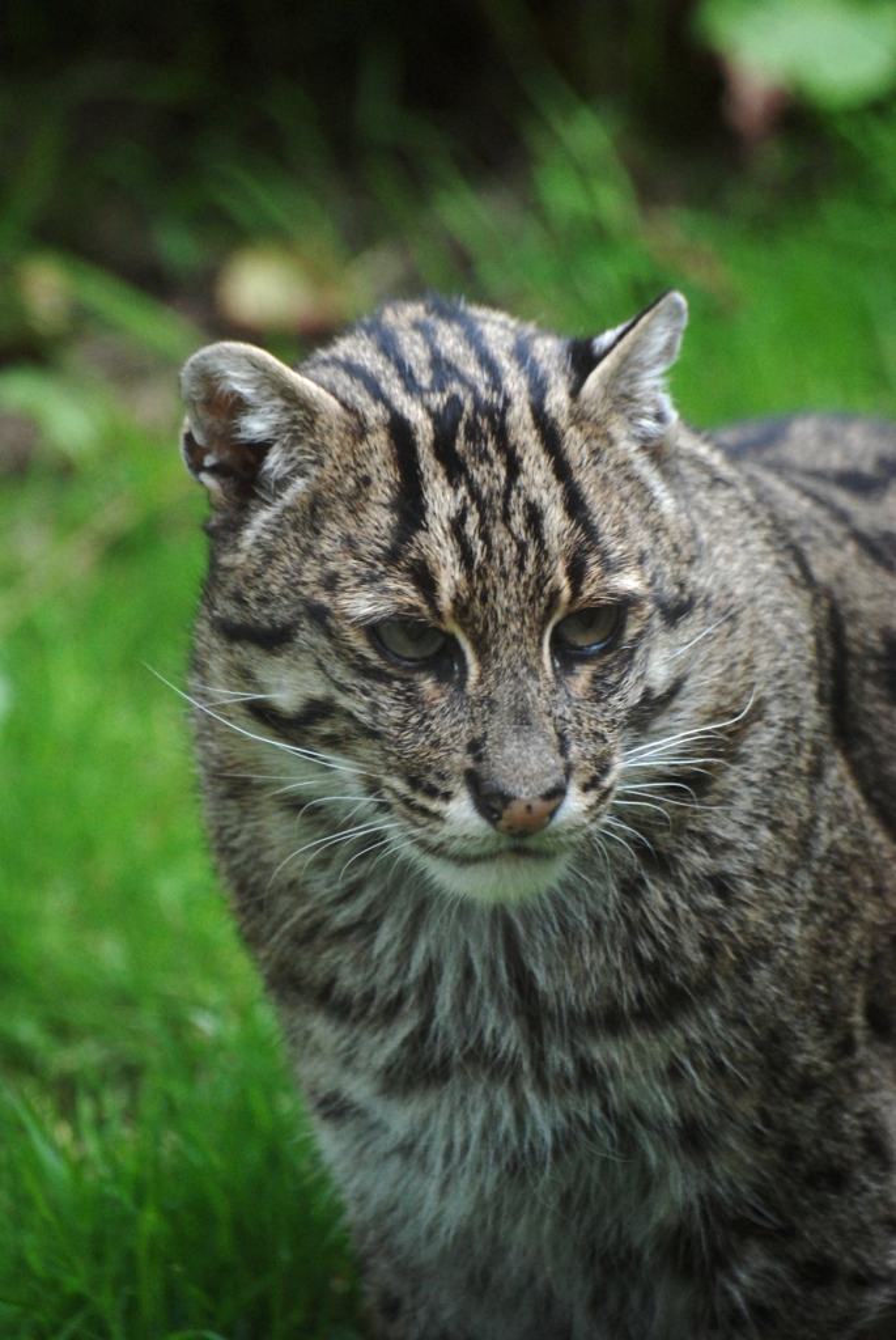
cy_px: 670
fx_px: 16759
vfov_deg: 4.6
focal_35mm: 450
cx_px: 448
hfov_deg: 3.1
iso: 1600
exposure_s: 1/160
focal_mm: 300
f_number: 5.6
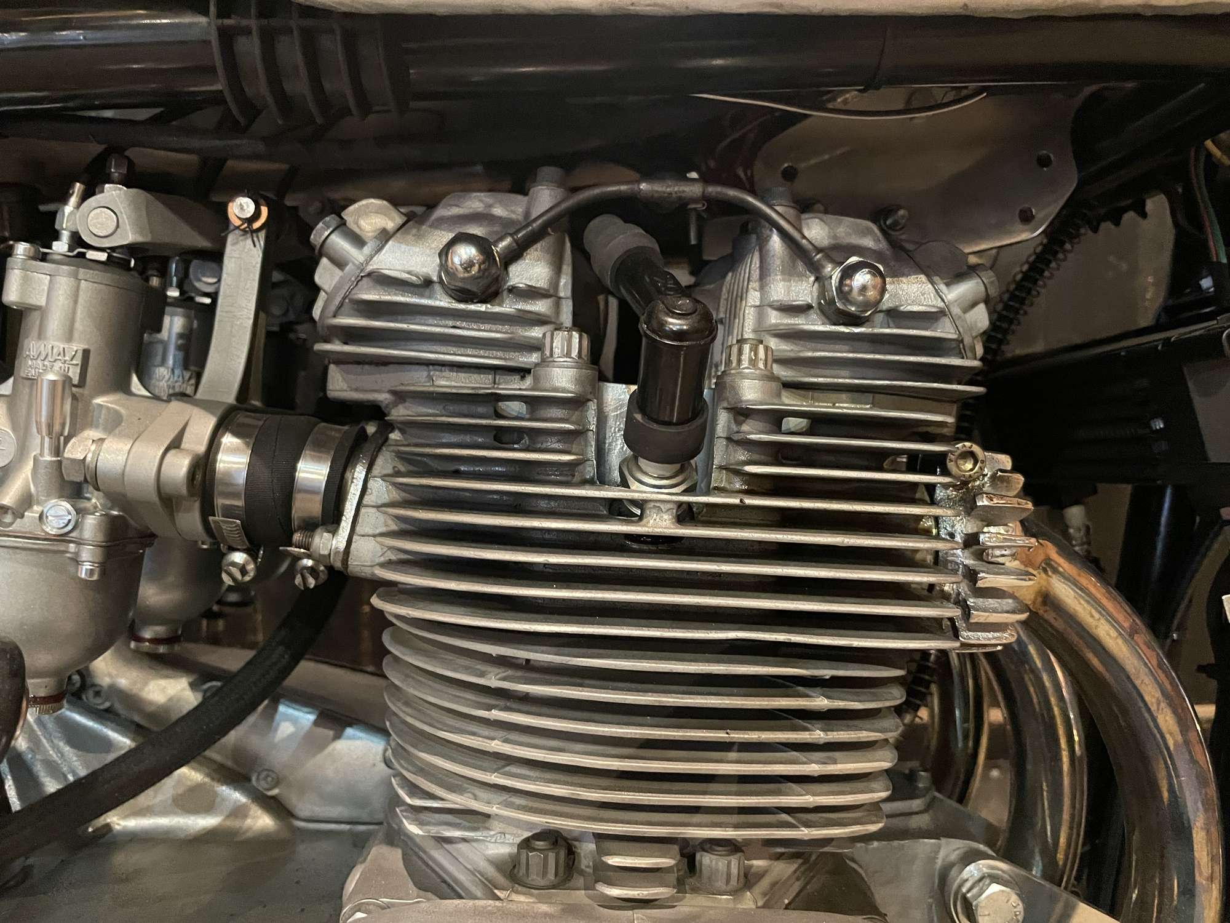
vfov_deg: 53.1
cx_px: 615
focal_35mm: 26
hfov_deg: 67.3
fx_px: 924
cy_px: 462
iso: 640
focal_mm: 4.2
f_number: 1.6
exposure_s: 1/25
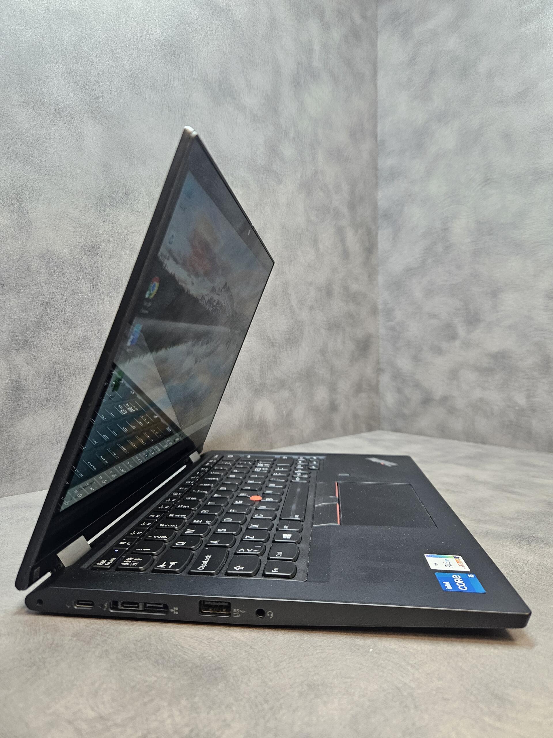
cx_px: 276
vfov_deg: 73.9
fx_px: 490
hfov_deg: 58.9
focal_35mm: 23
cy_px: 369
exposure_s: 1/100
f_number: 1.8
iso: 320
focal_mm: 5.4
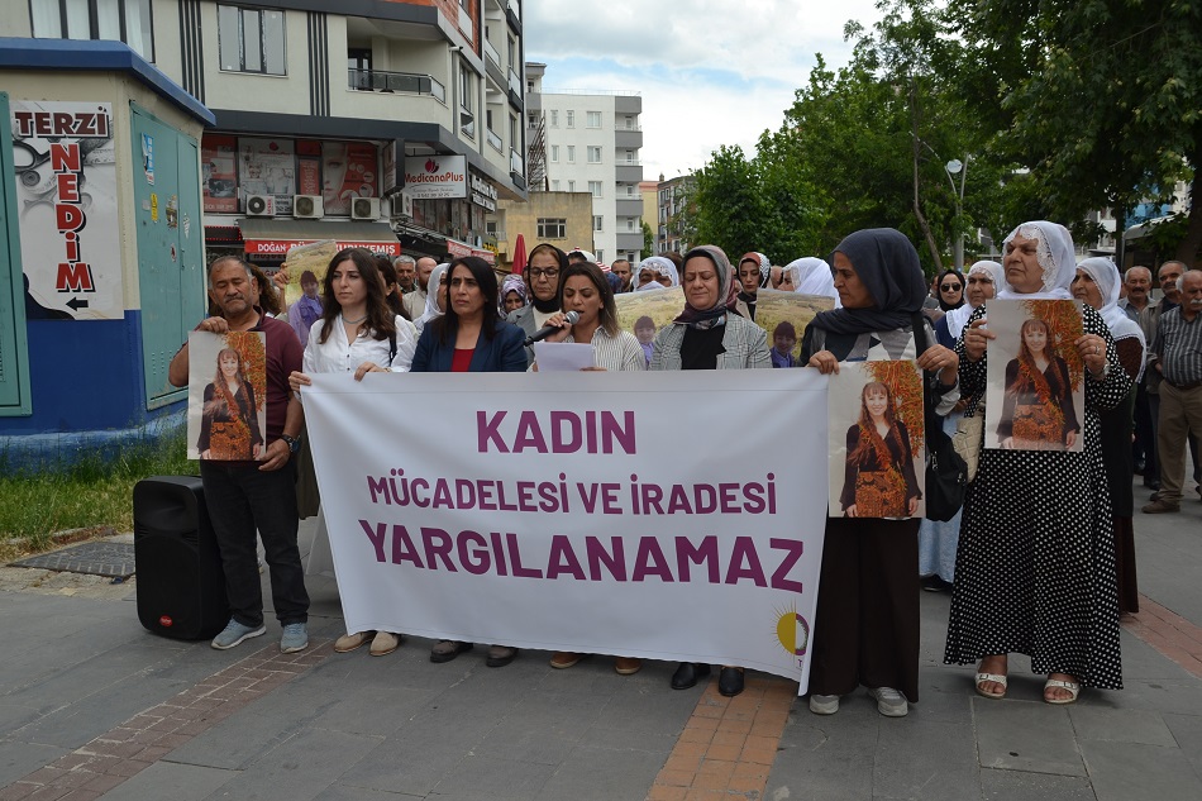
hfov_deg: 61.9
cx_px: 601
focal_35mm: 30
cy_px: 400
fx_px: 1001
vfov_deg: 43.6
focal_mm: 20
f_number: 5.6
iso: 100
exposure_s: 1/125
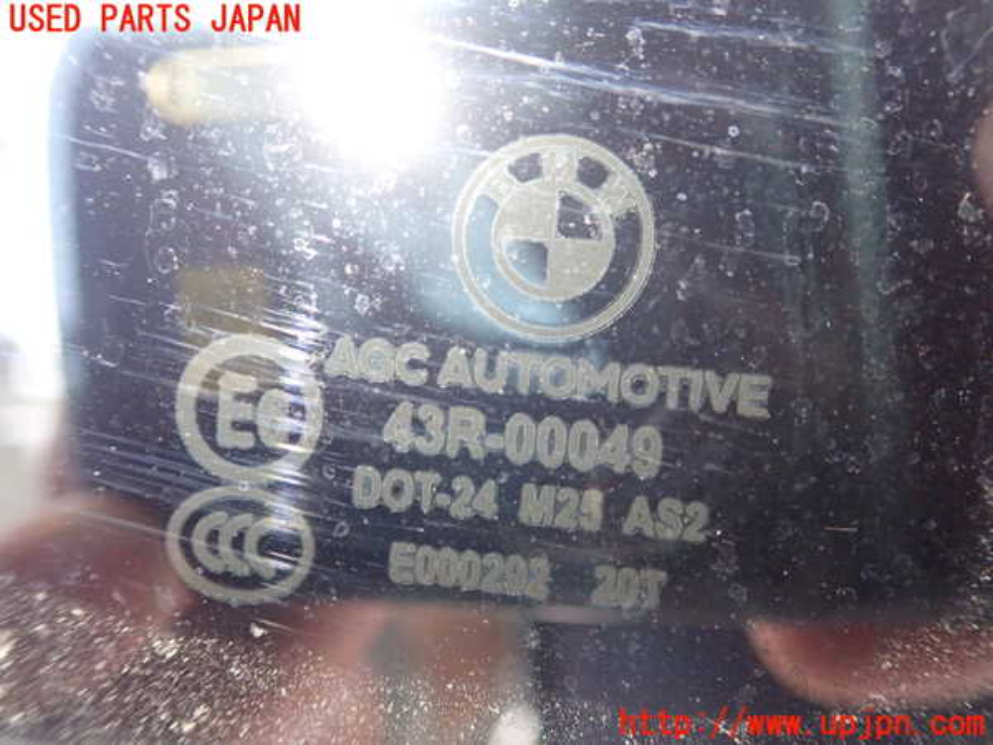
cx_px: 496
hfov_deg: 60.0
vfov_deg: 46.8
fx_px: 861
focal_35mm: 30
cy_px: 372
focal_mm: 5.5
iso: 1000
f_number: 2.3
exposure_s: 1/30
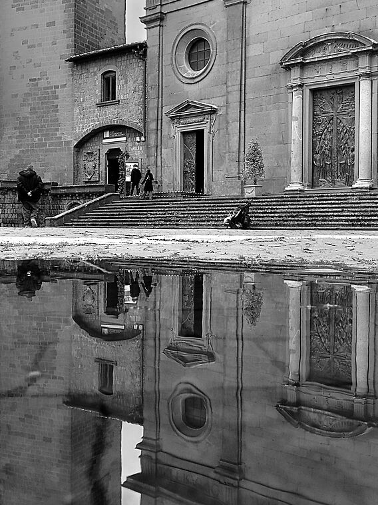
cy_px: 266
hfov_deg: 37.4
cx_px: 242
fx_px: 554
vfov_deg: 49.0
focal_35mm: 38
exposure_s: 1/60
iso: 200
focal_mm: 6
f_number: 3.5
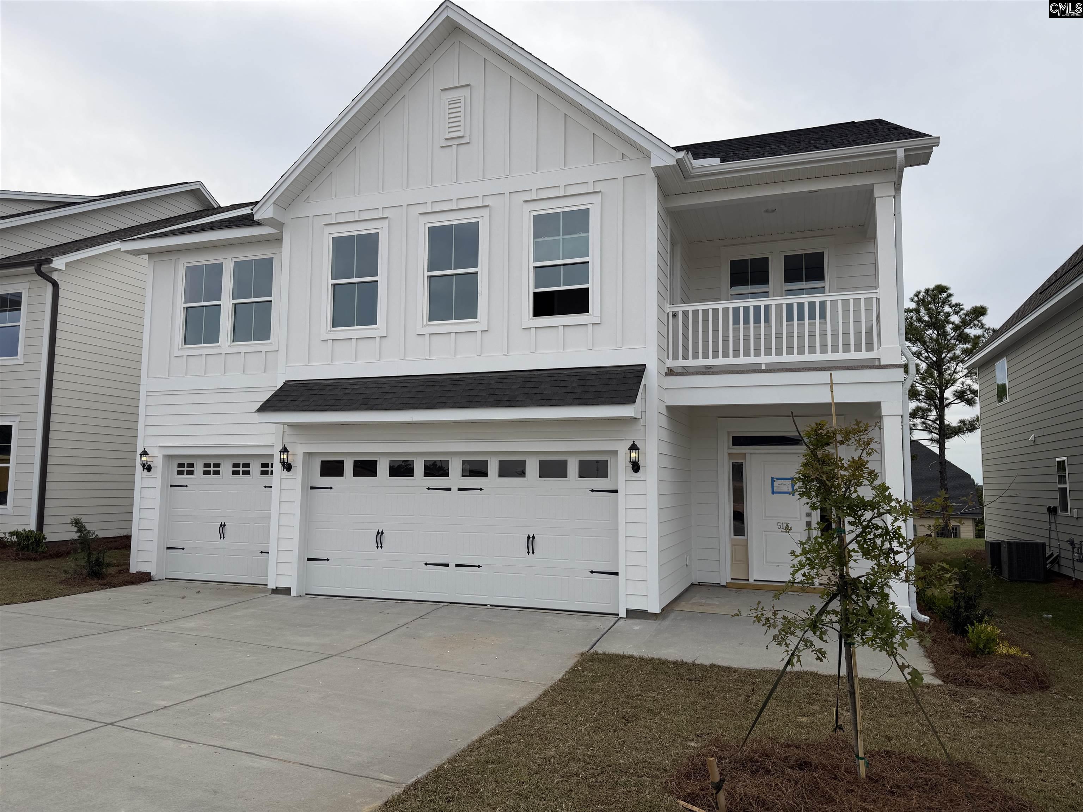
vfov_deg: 56.8
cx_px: 542
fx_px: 751
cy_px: 406
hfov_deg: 71.6
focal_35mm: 24
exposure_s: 1/6173
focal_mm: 6.76
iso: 80
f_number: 1.78
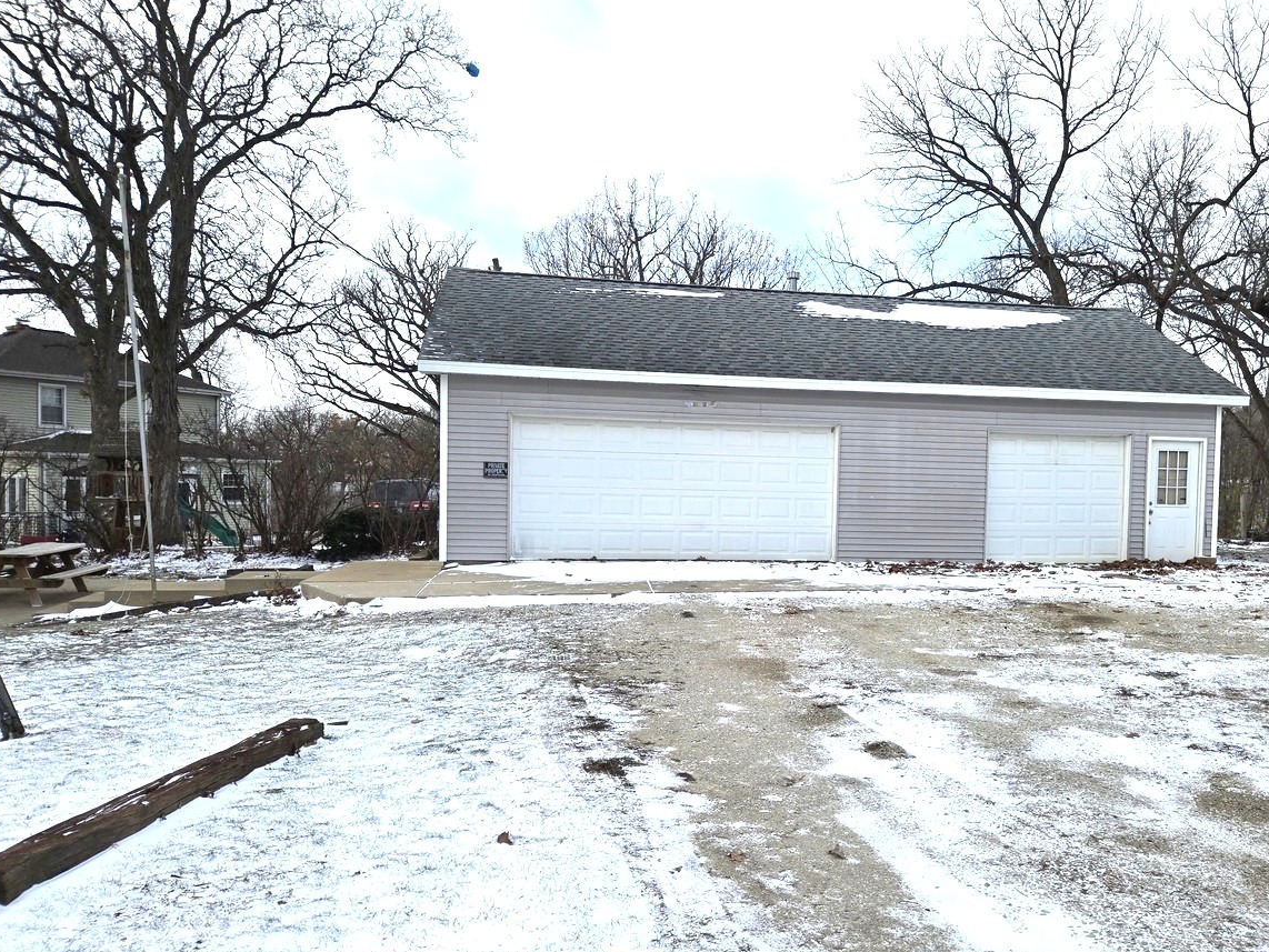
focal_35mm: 29
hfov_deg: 60.9
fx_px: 1063
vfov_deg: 48.2
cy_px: 511
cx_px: 789
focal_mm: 5.4
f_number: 1.8
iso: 25
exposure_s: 1/1189
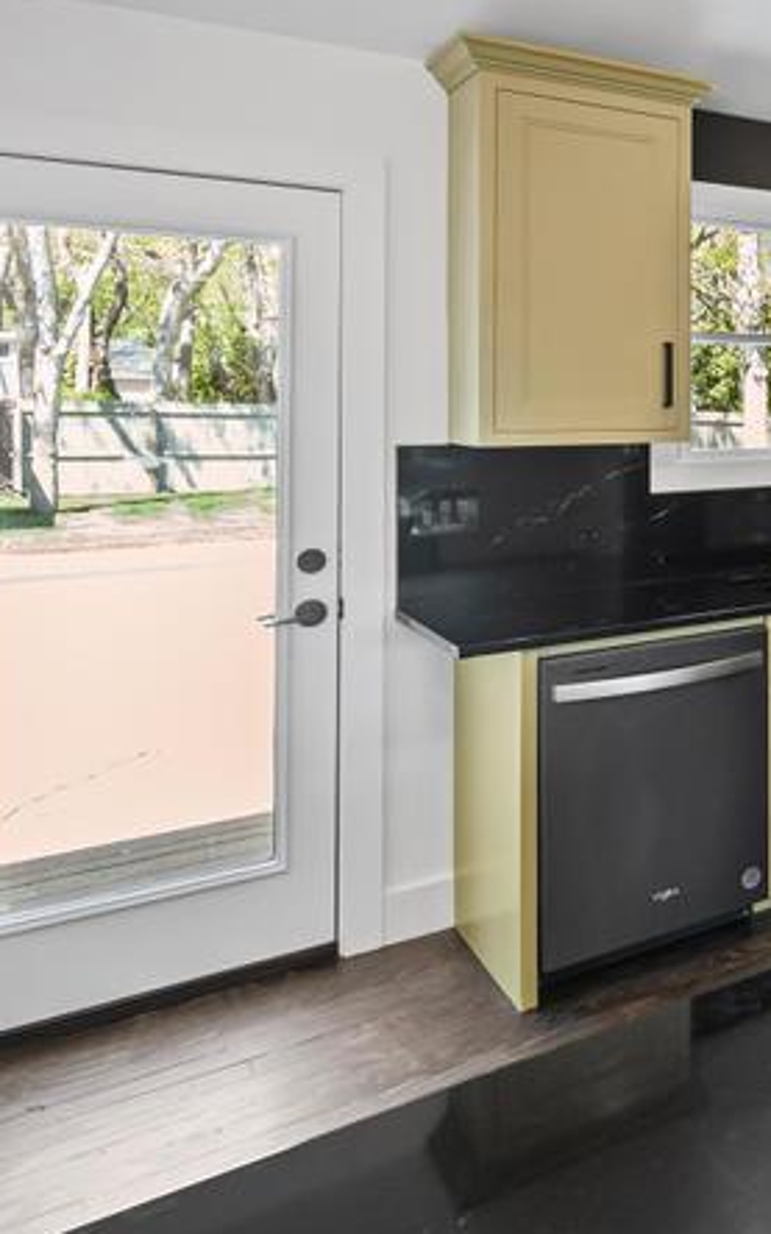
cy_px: 408
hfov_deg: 28.4
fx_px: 1109
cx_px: 1091
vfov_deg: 56.8
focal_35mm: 33
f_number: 5
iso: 1600
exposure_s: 1/80
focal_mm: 14
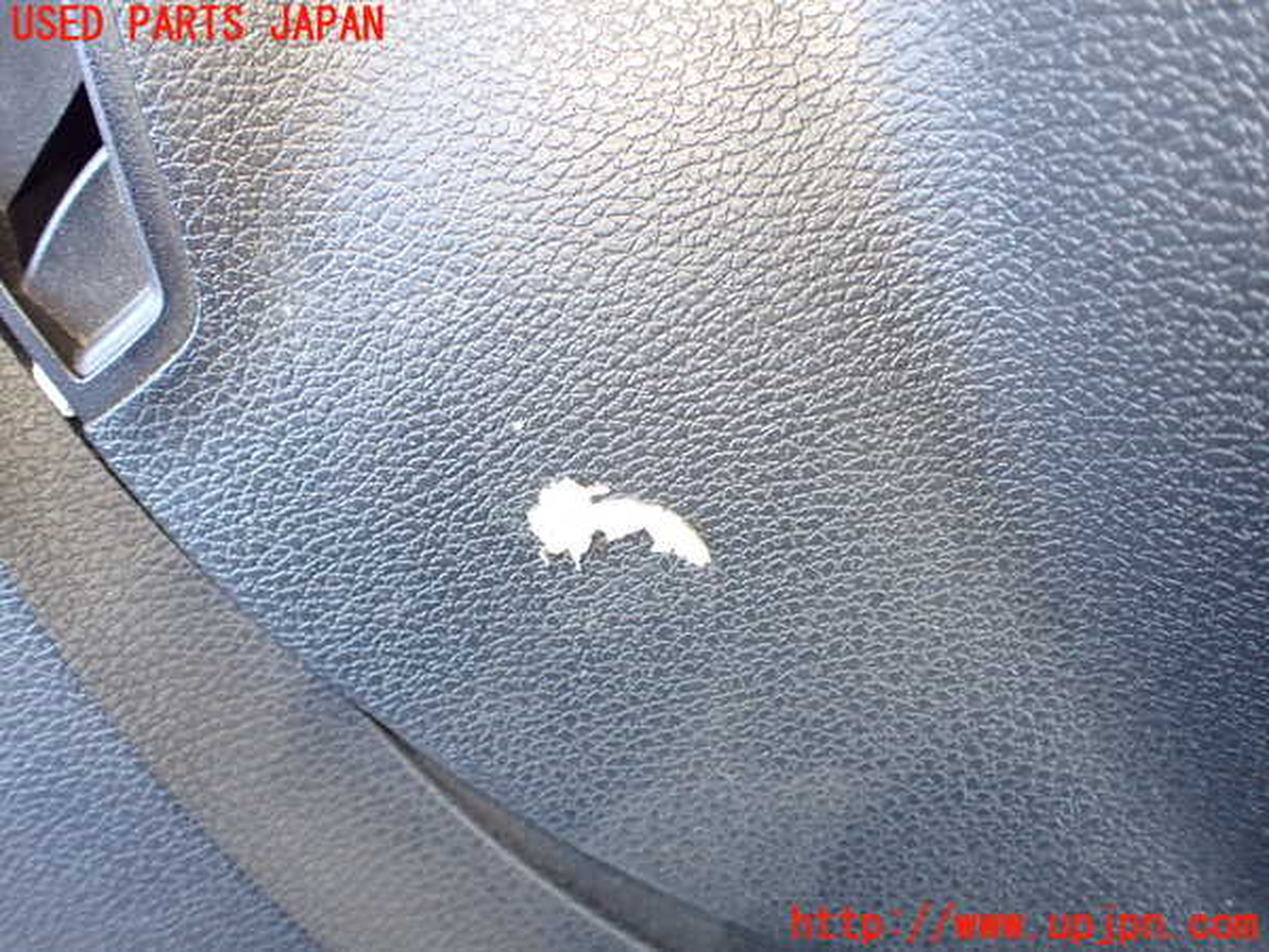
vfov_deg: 46.8
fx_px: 1100
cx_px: 634
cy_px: 476
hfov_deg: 60.0
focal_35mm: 30
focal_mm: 5.4
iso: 800
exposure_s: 1/60
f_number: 2.3
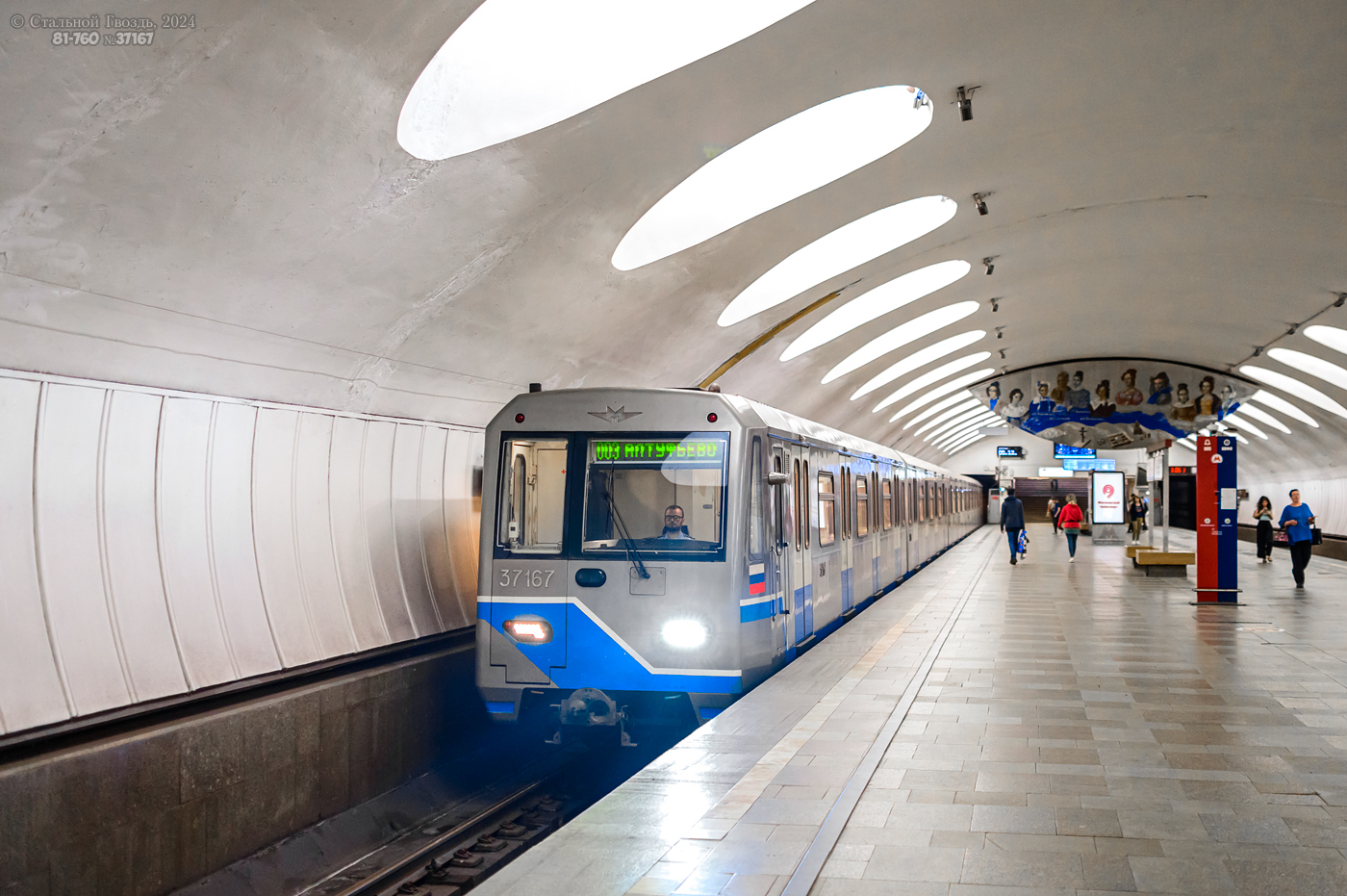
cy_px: 448
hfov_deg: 54.5
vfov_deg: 37.8
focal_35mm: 35
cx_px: 674
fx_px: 1308
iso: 3200
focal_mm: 35
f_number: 2.5
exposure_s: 1/320
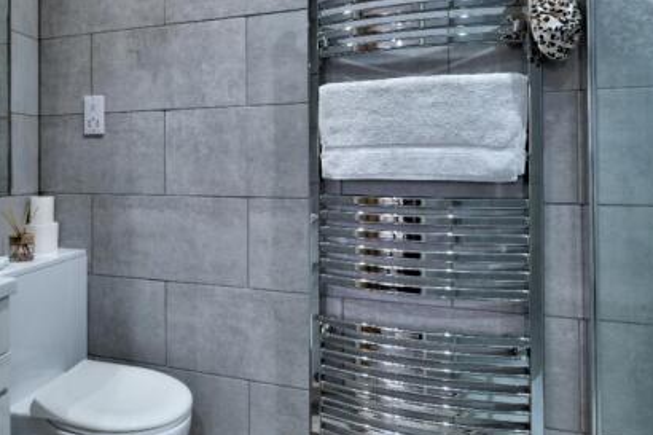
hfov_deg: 70.9
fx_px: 435
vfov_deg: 52.5
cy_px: 164
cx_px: 202
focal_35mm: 24
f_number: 4
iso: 640
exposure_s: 1/15
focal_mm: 10
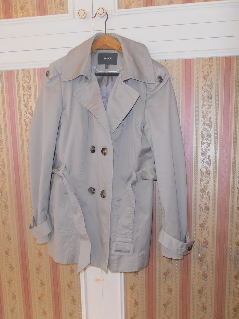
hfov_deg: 56.8
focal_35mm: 24
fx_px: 221
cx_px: 120
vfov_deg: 71.6
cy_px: 160
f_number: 3
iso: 125
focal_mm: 4.2
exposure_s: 1/30
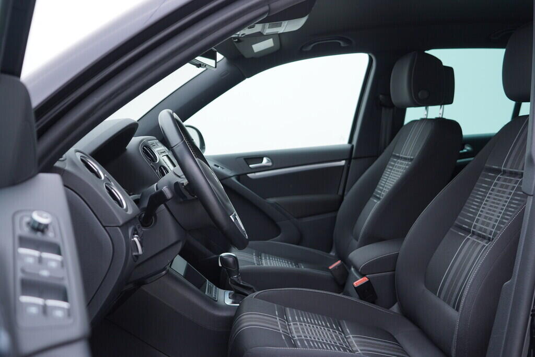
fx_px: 535
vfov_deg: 36.9
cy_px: 178
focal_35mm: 36
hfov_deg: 53.1
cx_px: 268
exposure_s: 1/50
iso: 125
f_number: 3.2
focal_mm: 24
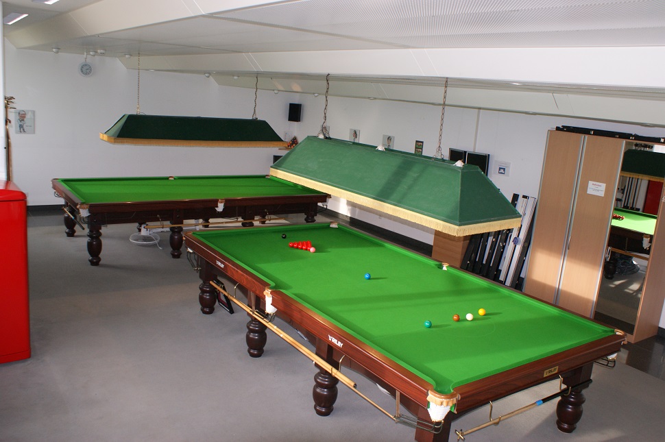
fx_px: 554
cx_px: 332
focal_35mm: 30
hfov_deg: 62.0
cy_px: 221
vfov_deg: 43.5
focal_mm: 20
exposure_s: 1/60
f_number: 5.6
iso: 400
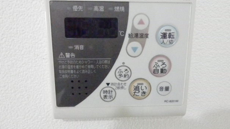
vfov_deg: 42.8
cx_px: 117
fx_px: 165
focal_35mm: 27
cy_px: 54
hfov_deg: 69.8
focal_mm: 4.2
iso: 6400
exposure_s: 1/160
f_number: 3
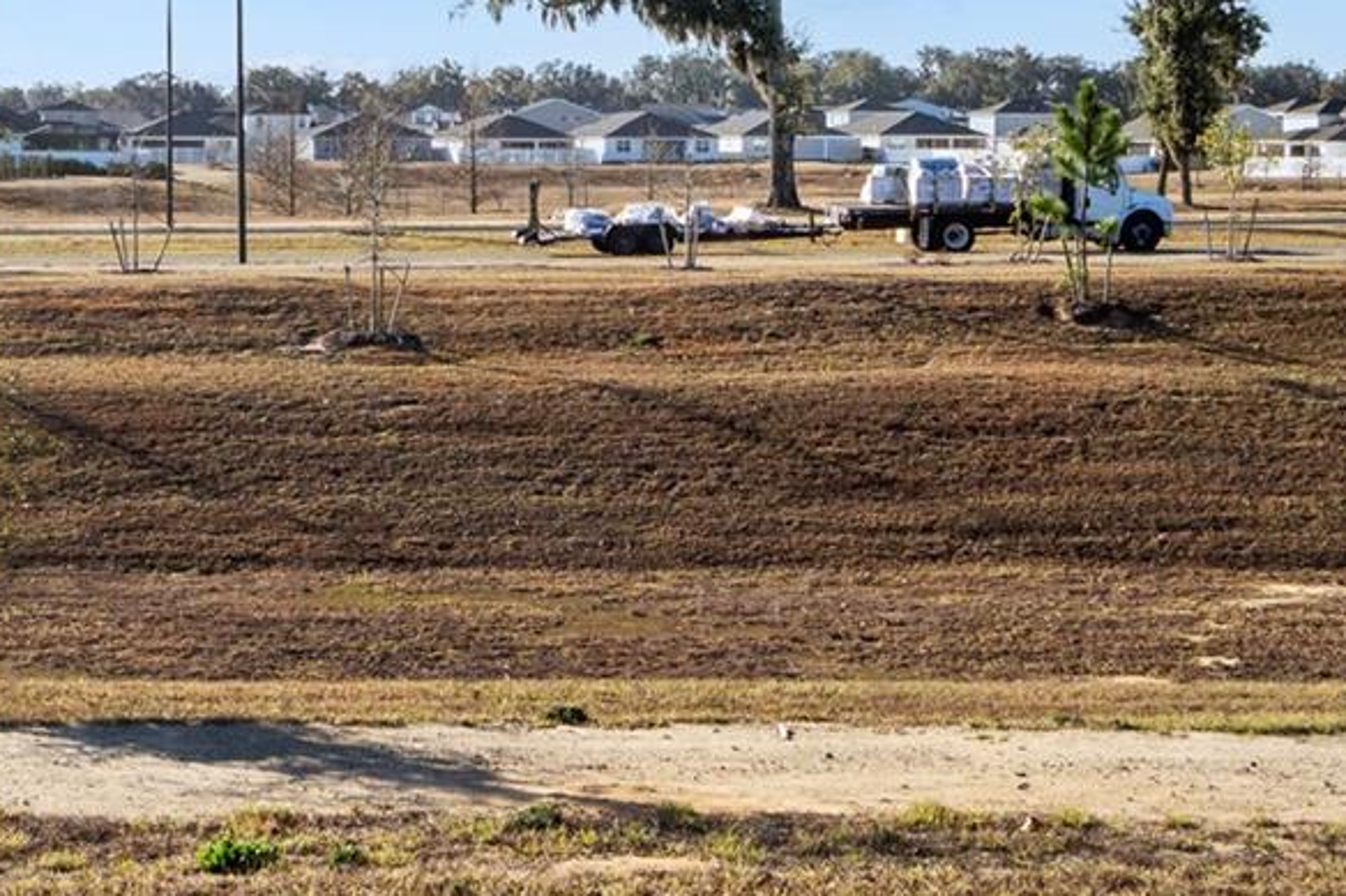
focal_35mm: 74
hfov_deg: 27.0
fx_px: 2766
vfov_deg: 18.4
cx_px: 343
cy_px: 302
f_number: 8
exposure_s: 1/250
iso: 100
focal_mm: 18
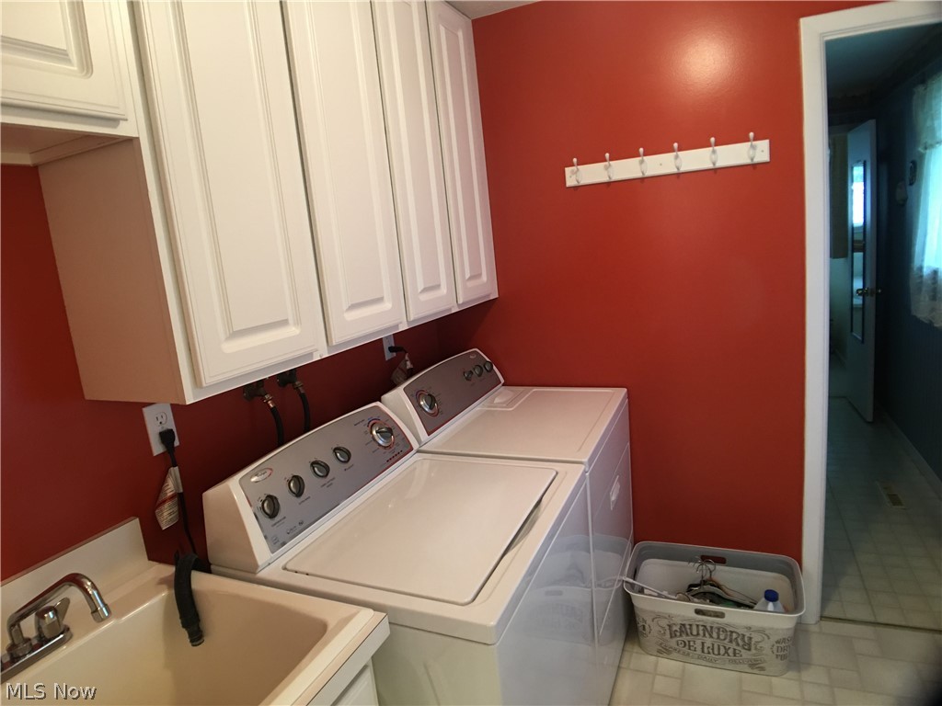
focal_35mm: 29
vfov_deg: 48.2
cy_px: 353
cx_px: 471
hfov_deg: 61.7
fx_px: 789
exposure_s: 1/15
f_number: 2.2
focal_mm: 4.15
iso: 50
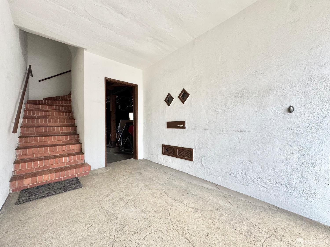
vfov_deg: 85.7
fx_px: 133
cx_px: 165
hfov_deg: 102.1
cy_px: 124
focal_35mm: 14
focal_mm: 2.22
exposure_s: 1/99
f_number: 2.2
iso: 160
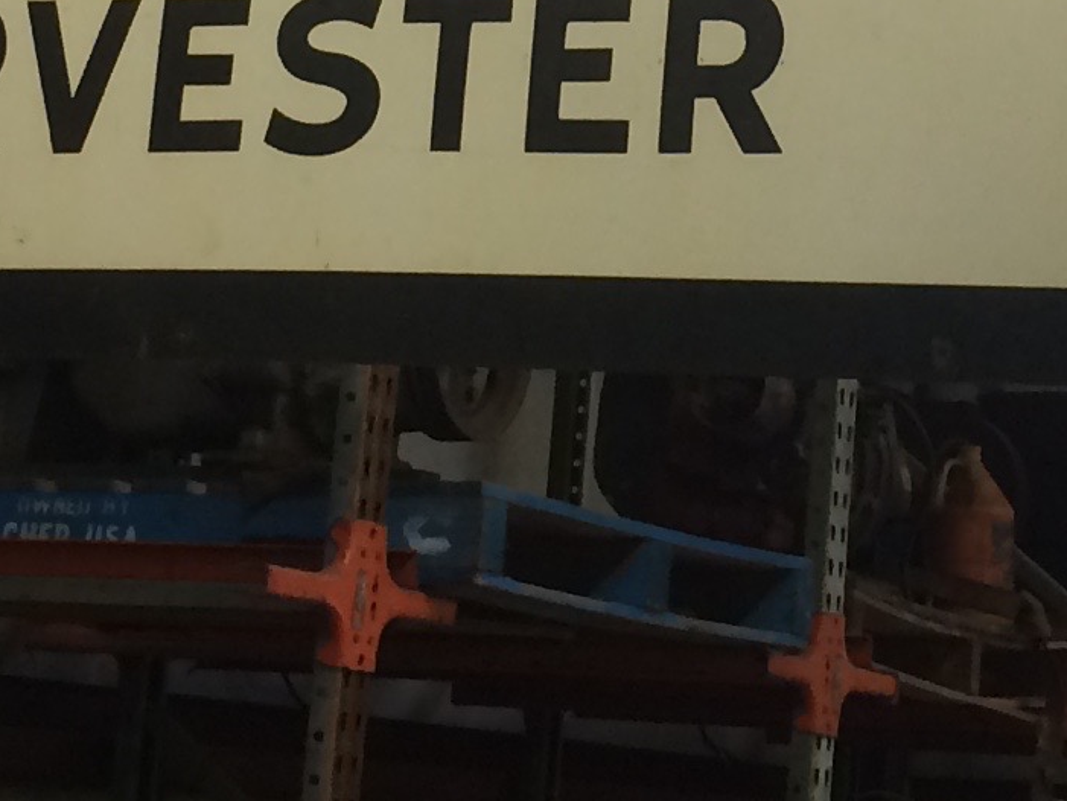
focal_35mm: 135
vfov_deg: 10.7
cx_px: 823
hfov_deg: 14.5
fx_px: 4162
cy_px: -320
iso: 80
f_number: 2.2
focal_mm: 4.15
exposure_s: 1/30
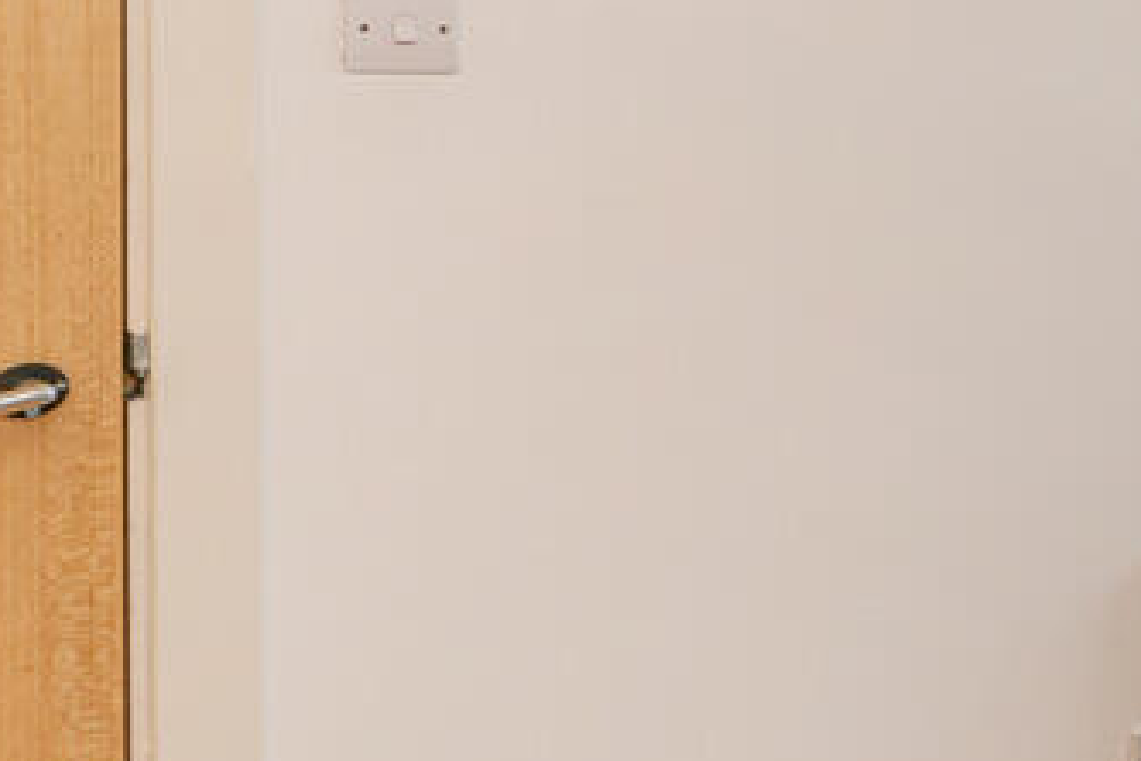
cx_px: 1734
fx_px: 1363
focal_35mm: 43
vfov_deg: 30.2
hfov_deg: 28.3
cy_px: 118
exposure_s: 1/50
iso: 500
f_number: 9
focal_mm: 14
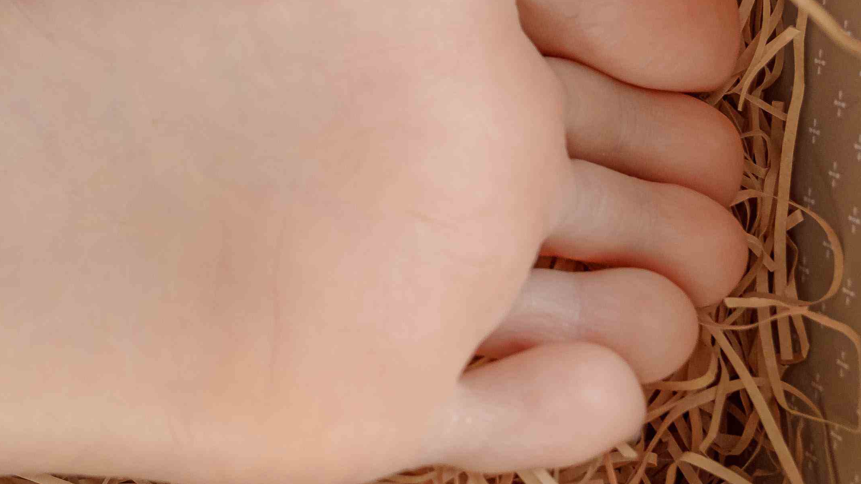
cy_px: -136
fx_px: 2420
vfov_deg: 11.2
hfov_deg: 19.3
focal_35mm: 106
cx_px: -111
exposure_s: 1/60
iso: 320
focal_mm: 31
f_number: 6.3
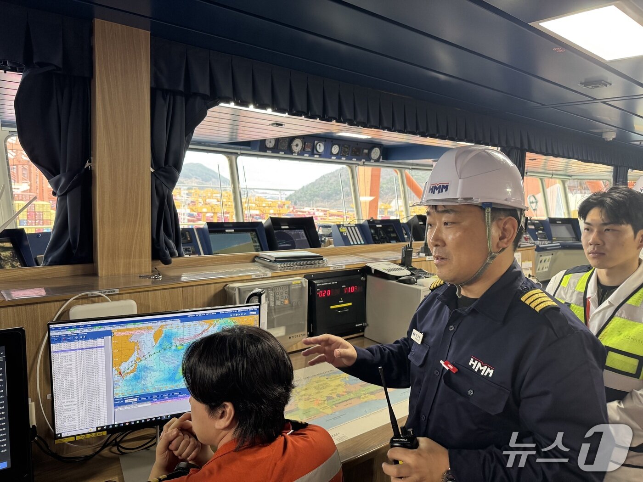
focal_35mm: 24
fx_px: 446
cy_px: 241
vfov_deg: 56.8
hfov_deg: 71.6
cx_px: 322
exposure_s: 1/115
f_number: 1.78
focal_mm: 6.76
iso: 200
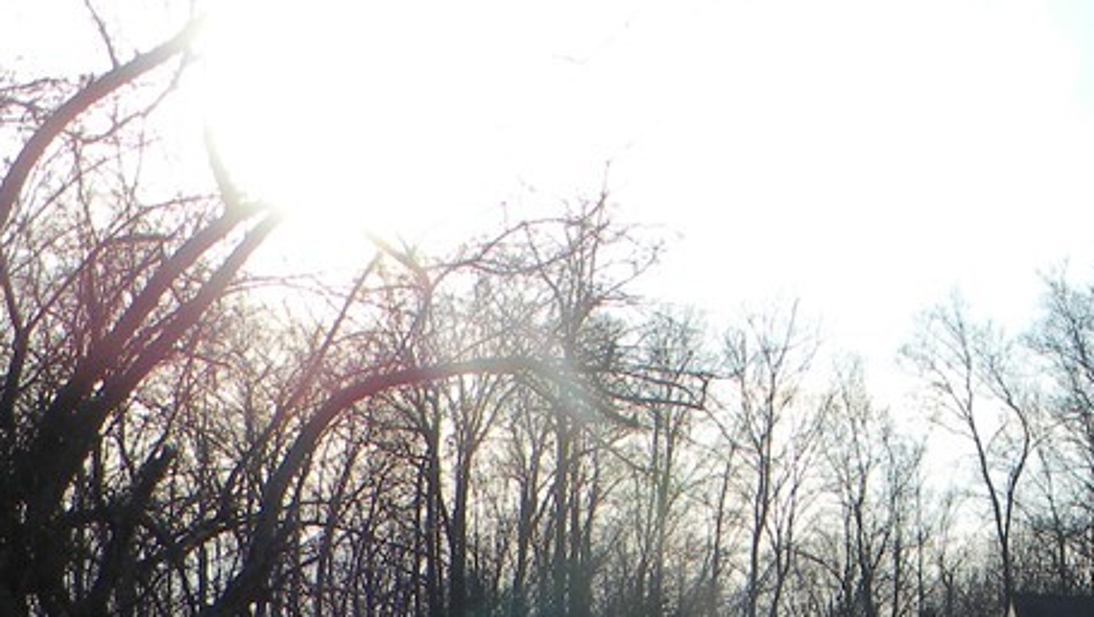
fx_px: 2554
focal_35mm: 88
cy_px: 893
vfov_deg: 13.1
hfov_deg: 23.6
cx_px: 955
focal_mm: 6.4
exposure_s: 1/779
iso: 80
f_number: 3.7
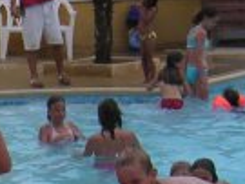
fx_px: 1273
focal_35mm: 180
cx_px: -176
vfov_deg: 8.2
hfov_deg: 10.4
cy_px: 113
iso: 50
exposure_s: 1/1000
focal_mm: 6
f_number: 2.8
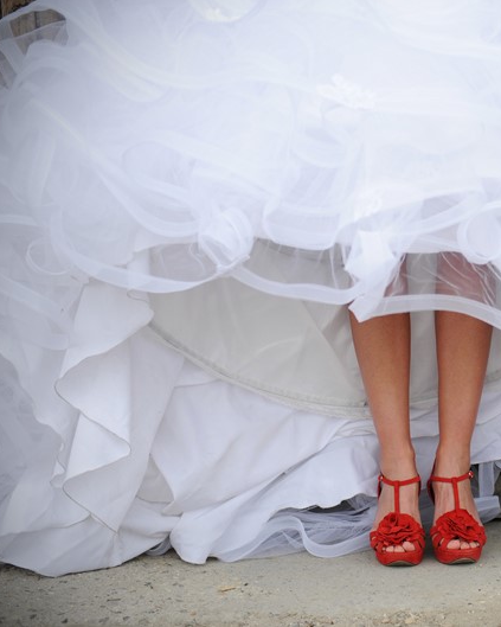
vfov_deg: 21.7
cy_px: 313
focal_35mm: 88
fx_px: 1632
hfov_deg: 17.2
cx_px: 468
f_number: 2.8
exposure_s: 1/800
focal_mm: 62
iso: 200
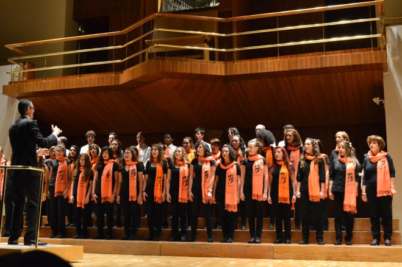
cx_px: 165
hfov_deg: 38.8
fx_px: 569
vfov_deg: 26.4
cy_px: 112
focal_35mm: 51
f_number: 6.3
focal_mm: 28
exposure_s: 1/40
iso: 3200
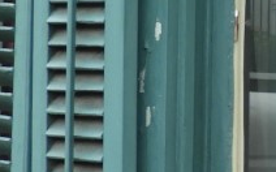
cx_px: 676
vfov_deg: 7.5
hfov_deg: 10.4
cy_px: -57
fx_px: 1300
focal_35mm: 173
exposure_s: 1/200
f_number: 3.3
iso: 100
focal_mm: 4.3
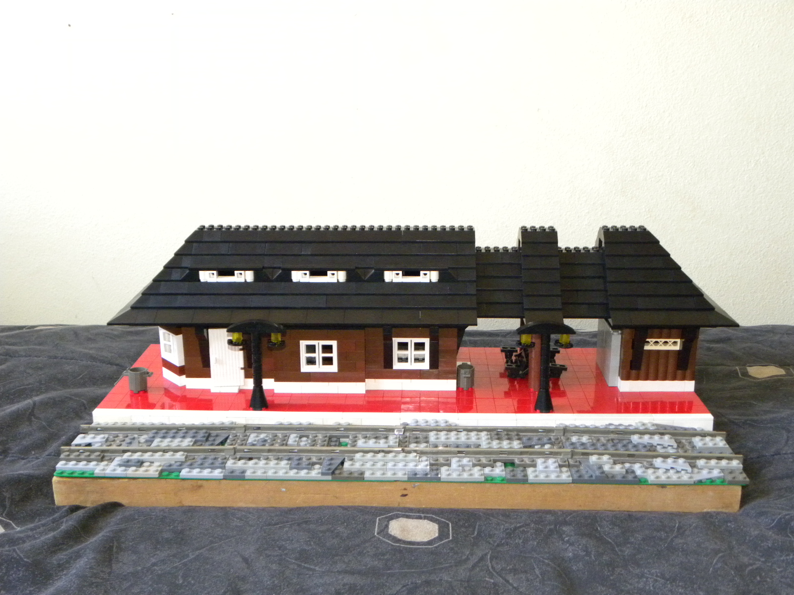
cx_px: 397
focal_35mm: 41
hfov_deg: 45.8
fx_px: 940
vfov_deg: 35.1
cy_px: 298
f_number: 3.2
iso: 400
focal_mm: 7.3
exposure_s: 1/37.3
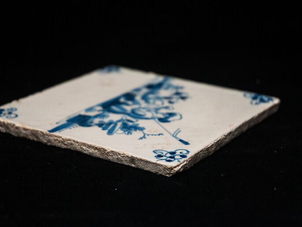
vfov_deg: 14.1
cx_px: 137
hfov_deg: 18.7
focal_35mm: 105
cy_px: 110
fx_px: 916
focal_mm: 62
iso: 100
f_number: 4.5
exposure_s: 1/15
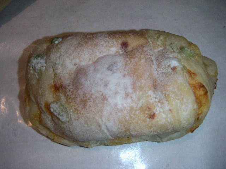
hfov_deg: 49.0
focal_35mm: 38
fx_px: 248
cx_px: 113
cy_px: 84
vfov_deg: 37.7
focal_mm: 6
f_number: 6.6
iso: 160
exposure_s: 1/50
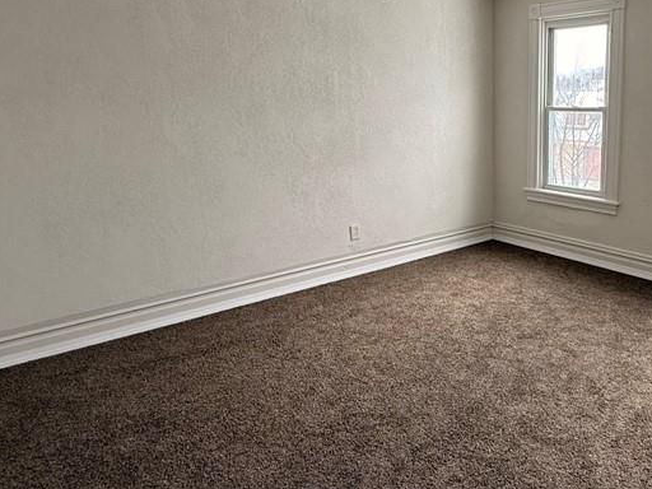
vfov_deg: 49.4
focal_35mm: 28
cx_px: 507
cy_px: 196
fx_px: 527
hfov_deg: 59.3
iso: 100
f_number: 2.2
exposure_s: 1/99
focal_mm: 2.22
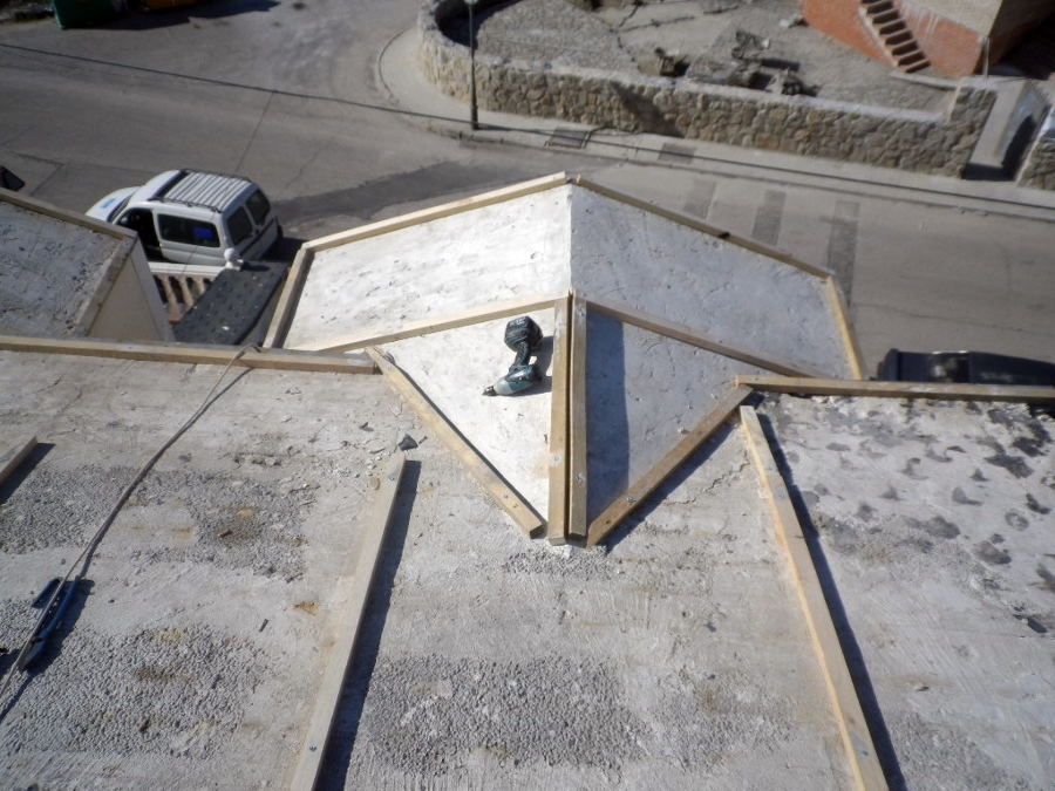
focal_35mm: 28
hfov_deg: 63.4
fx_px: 853
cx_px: 528
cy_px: 396
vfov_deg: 49.7
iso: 80
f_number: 3.5
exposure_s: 1/1250
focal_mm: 5.05
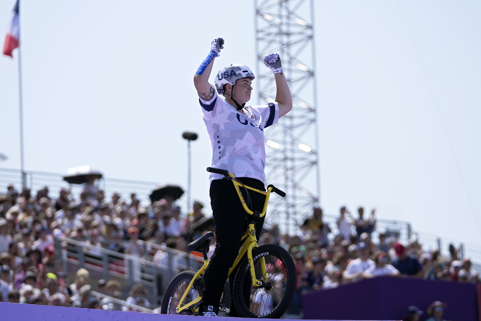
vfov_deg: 6.2
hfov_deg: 9.4
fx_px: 2939
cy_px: 160
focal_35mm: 220
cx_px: 240
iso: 200
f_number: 3.2
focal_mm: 147
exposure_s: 1/5000
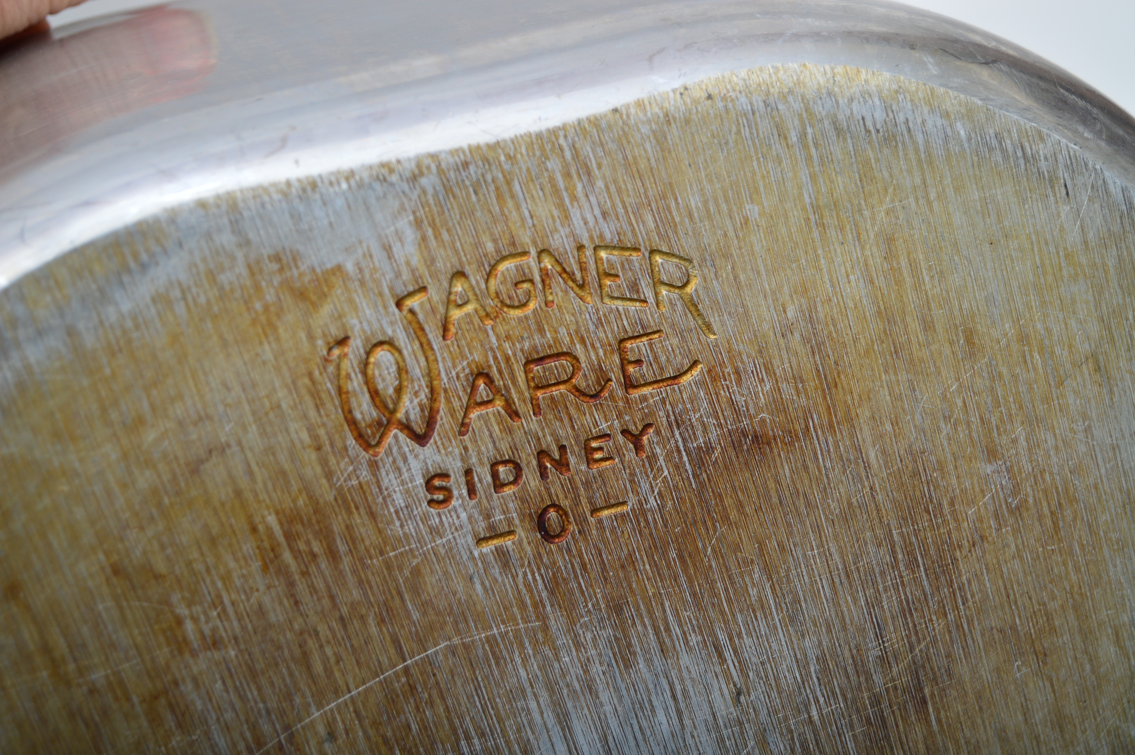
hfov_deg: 29.3
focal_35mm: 69
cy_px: 378
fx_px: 2173
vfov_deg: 19.7
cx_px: 568
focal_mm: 46
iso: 200
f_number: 5.3
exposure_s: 1/200
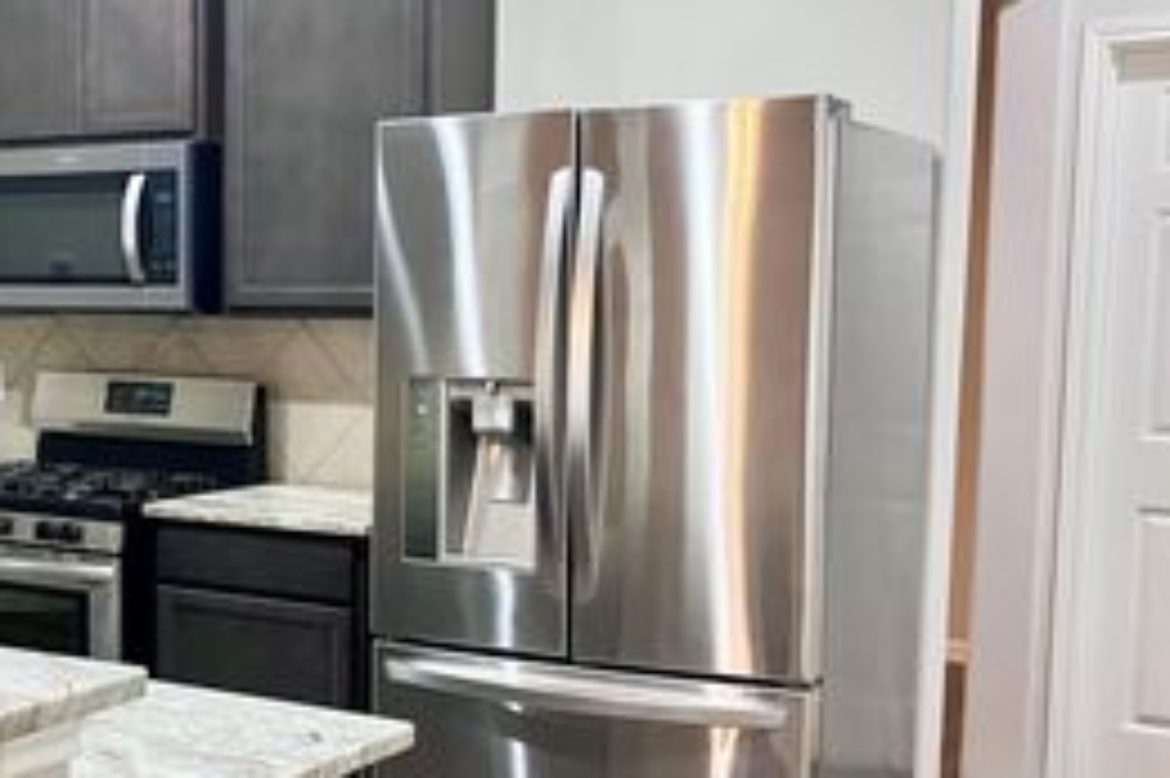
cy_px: 506
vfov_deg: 24.1
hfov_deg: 34.1
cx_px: 166
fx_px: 1819
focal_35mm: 56
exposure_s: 1/60
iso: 250
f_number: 1.8
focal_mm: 3.99
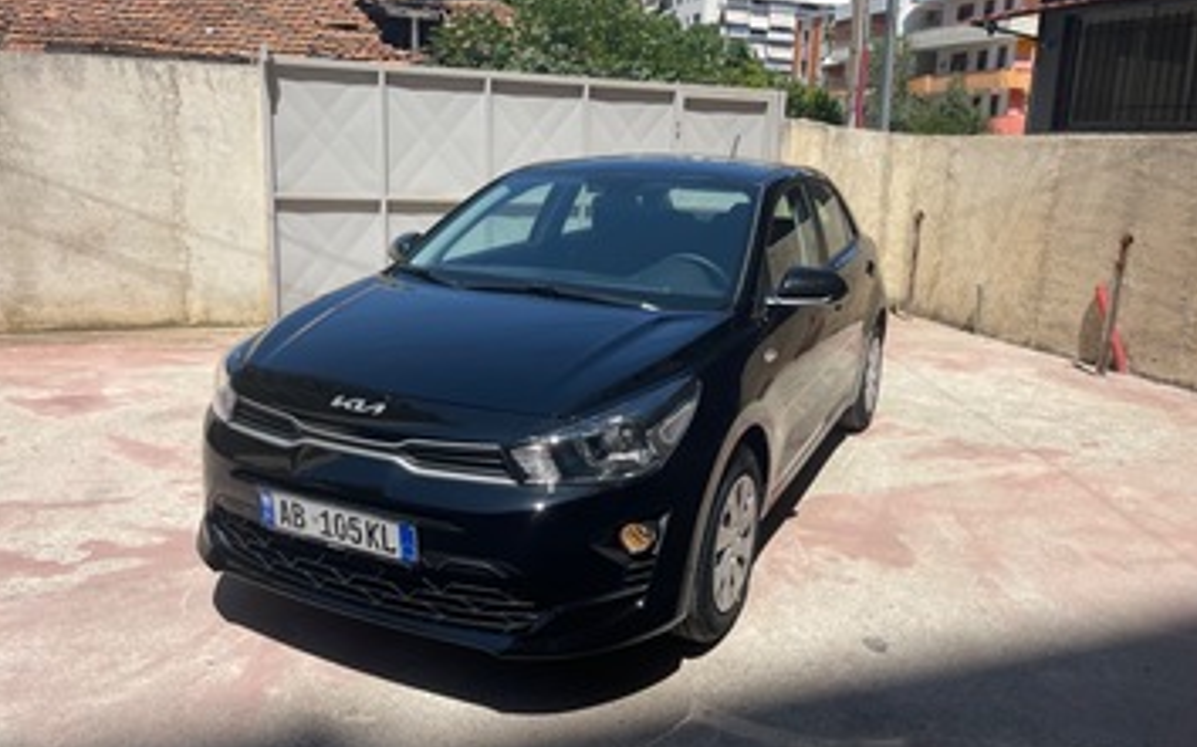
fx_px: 913
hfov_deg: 66.5
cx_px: 598
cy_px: 355
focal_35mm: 28
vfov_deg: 44.5
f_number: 1.6
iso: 32
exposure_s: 1/3788
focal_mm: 5.1
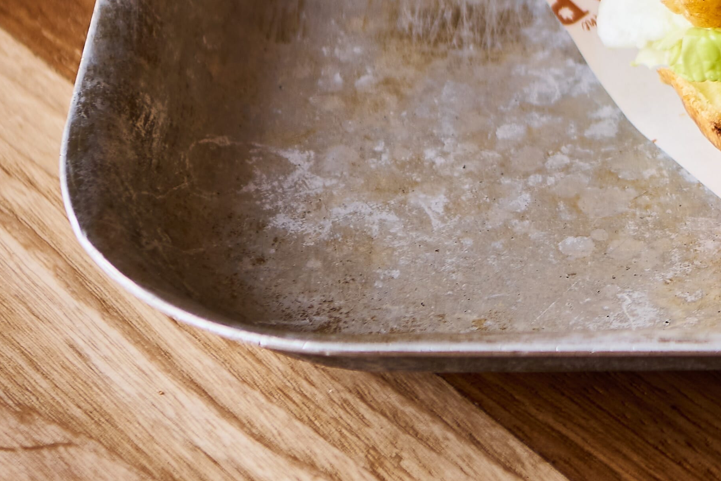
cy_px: -352
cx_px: 1574
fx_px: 6289
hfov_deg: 6.3
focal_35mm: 314
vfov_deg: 4.3
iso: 64
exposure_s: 1/200
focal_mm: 70
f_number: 4
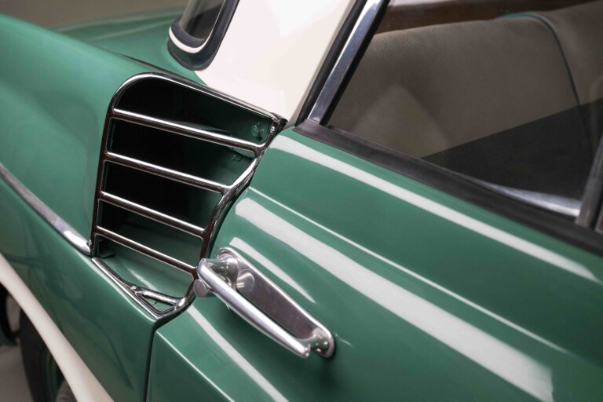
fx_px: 670
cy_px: 201
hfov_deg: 48.5
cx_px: 302
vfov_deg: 33.4
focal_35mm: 40
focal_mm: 40
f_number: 5.6
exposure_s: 1/80
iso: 400
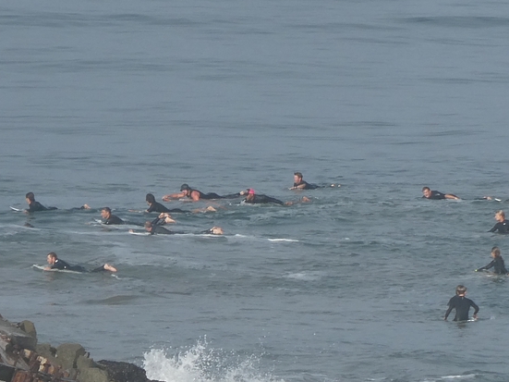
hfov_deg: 2.1
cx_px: 189
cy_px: 315
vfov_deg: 1.6
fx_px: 13745
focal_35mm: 935
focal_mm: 57.7
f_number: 5.9
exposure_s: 1/400
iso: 80
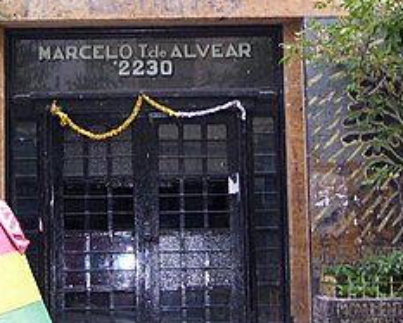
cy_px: 92
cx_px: 157
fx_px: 1182
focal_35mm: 99
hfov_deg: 19.3
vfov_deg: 15.5
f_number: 2.7
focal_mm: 6
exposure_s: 1/60
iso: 125
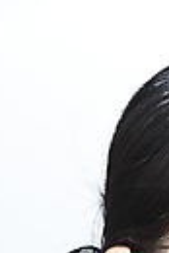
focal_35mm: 585
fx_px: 4108
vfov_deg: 3.5
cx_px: 217
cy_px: 380
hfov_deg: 2.4
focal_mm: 190
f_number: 11
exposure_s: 1/125
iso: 64
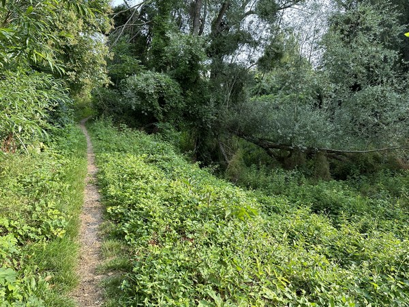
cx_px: 204
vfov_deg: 56.8
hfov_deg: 71.6
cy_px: 154
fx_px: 284
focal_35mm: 24
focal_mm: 6.86
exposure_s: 1/535
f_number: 1.78
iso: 80
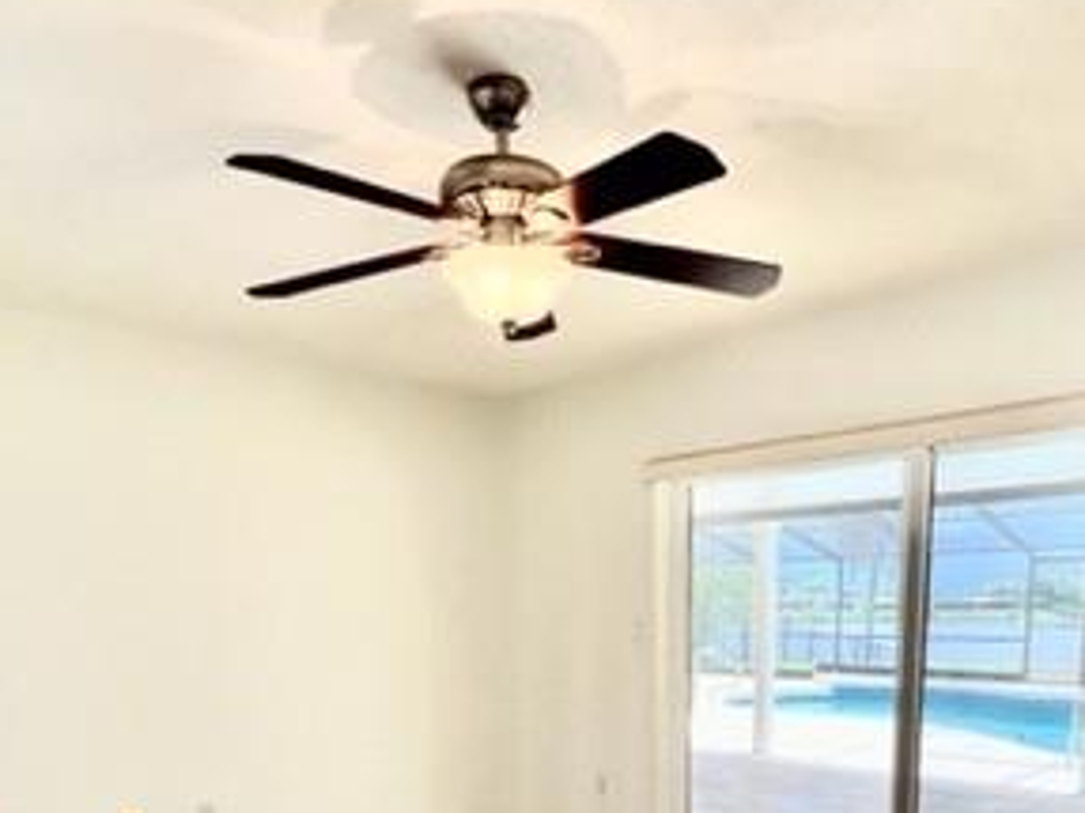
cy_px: 794
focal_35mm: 29
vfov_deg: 42.3
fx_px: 909
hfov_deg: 61.3
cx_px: 631
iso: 32
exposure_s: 1/123
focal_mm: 1.57
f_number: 1.8
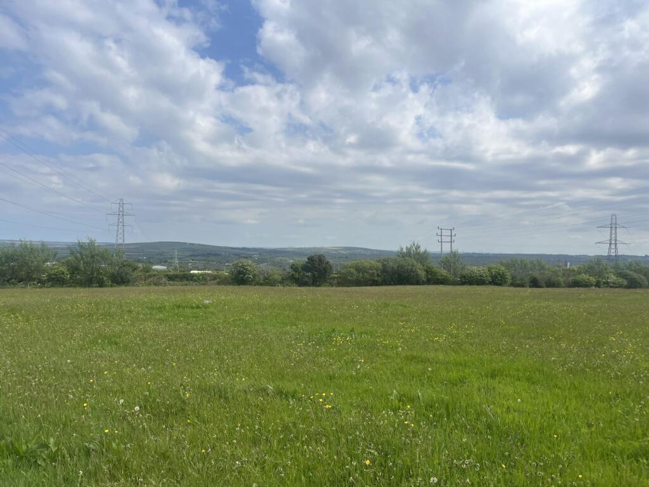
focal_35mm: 26
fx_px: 487
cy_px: 244
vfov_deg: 53.1
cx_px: 324
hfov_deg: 67.3
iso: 50
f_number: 1.6
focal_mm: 5.1
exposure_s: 1/5556
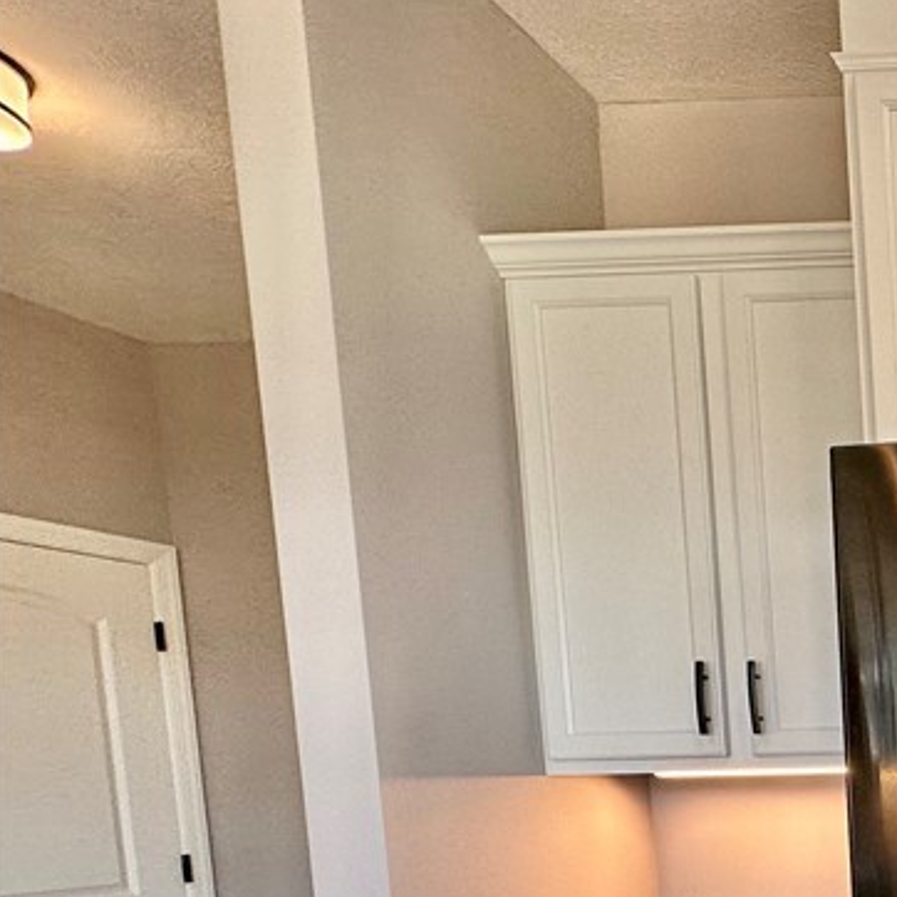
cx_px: 1261
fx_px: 1026
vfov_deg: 42.3
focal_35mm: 35
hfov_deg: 31.3
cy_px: 850
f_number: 2.2
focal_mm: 2.22
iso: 125
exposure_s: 1/120
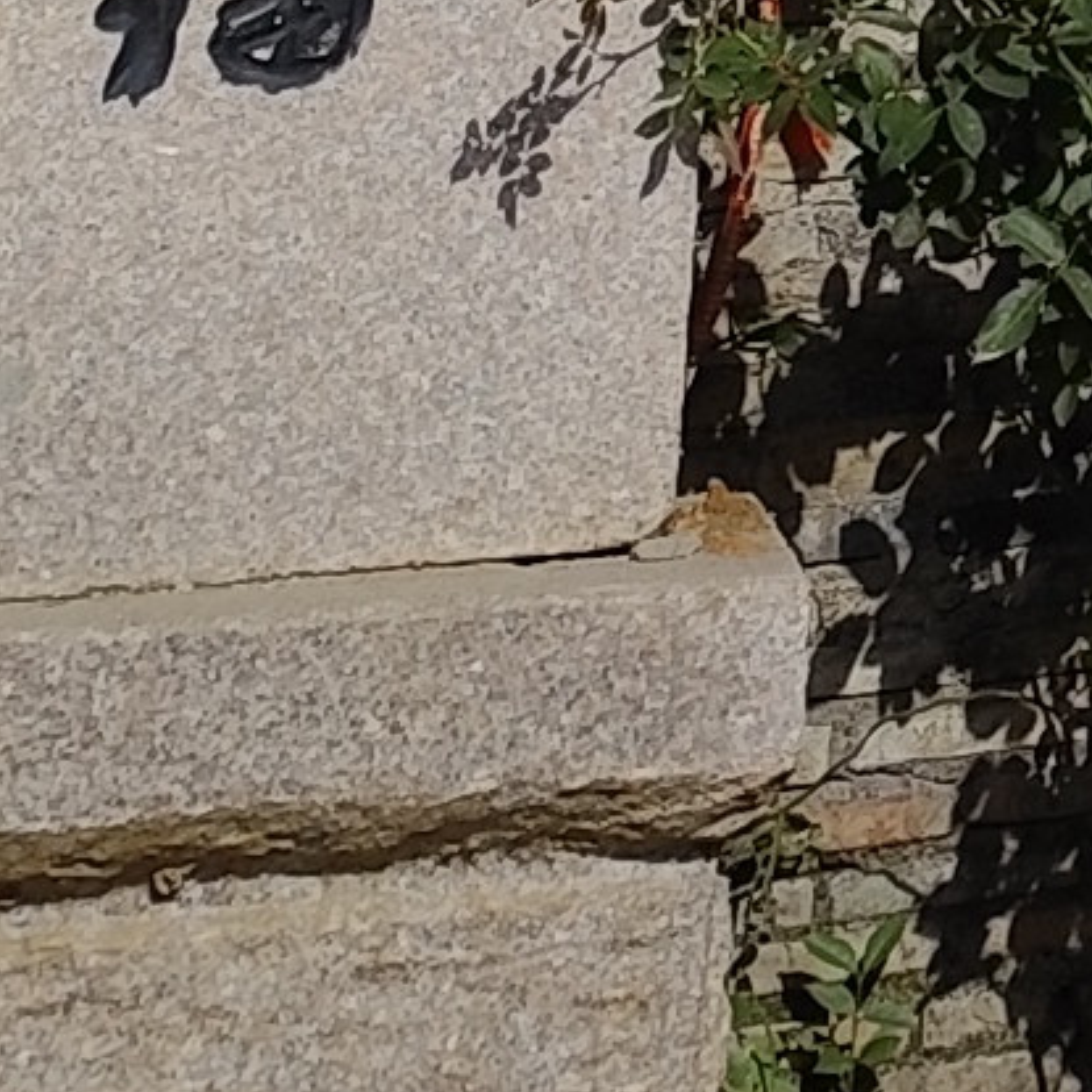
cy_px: -2858
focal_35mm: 200
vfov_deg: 7.1
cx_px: 3079
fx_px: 7138
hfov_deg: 7.8
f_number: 1.65
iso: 50
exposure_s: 1/2384
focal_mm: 6.14
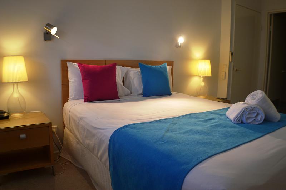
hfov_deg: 53.1
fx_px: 286
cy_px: 95
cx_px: 143
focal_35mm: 36
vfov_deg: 36.9
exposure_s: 1/30
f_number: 4
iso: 180
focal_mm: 24
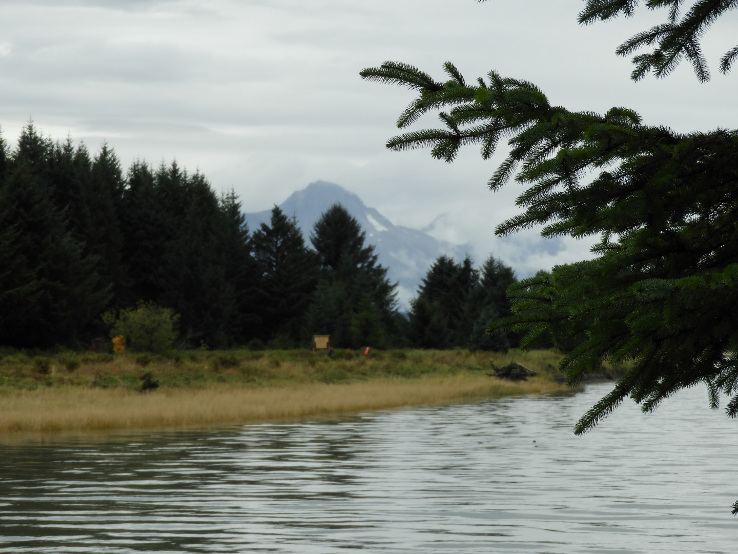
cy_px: 277
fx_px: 2878
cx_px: 369
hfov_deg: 14.6
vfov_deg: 11.0
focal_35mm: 135
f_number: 5
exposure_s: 1/400
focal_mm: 24.2
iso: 100
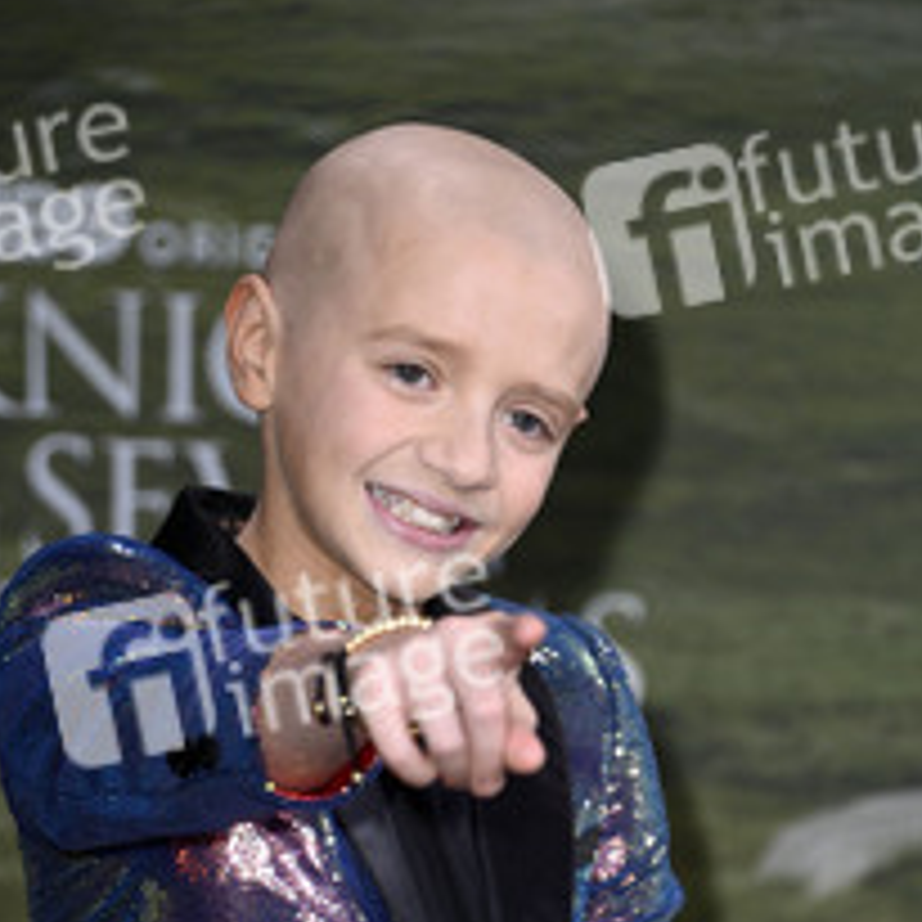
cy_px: 886
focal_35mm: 282
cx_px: 405
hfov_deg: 6.2
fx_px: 8498
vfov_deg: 6.2
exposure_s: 1/250
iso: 640
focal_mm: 170
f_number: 5.6
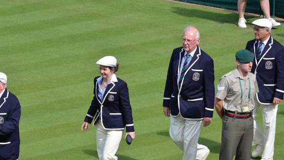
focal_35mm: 509
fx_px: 3834
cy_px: 84
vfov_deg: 2.4
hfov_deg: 4.2
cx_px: 129
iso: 220
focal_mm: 240
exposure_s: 1/640
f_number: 5.3
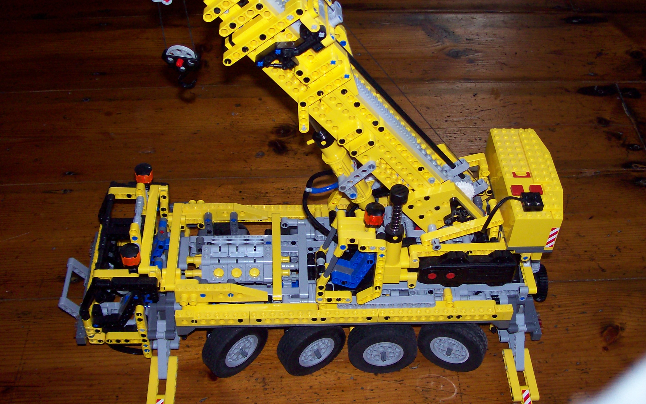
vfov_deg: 26.8
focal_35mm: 48
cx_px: 322
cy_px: 168
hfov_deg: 41.8
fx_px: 845
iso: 80
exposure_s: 1/73.1
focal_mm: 7.6
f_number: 3
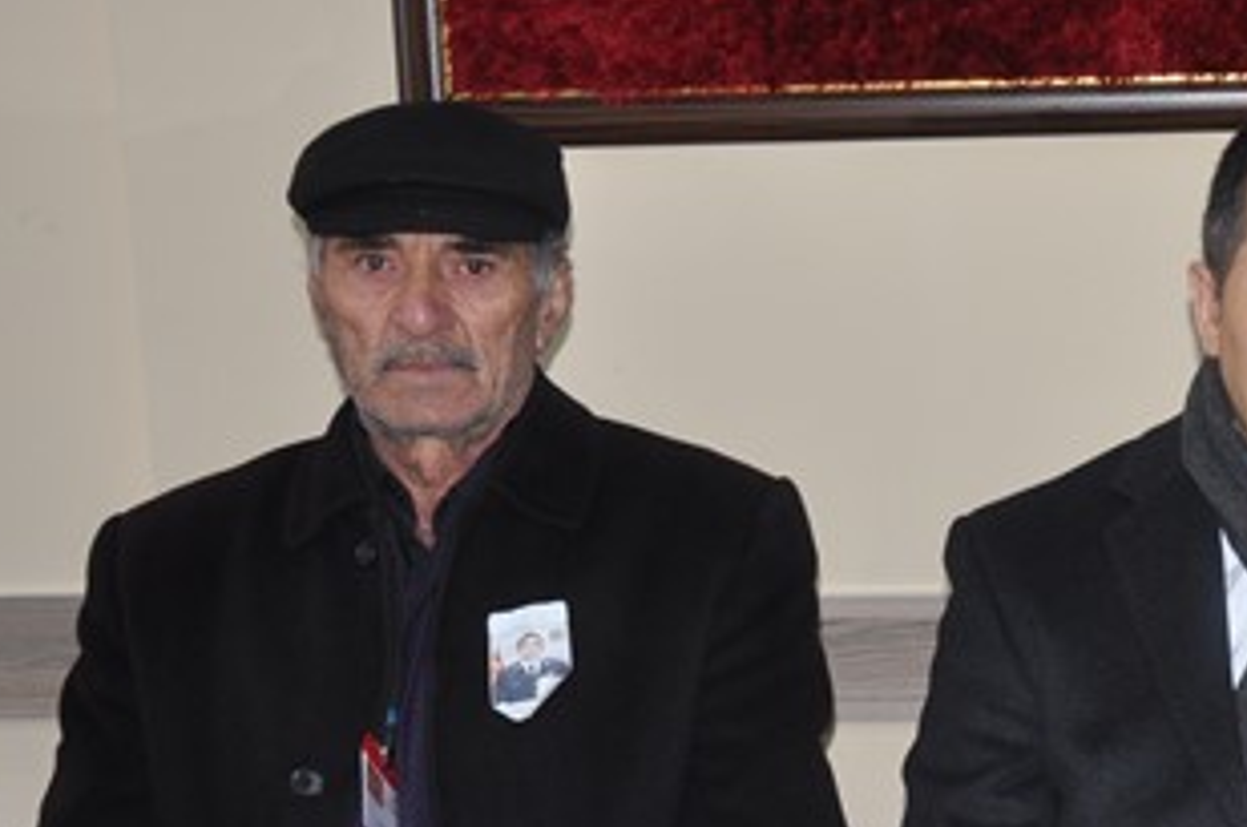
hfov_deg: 23.7
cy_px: 496
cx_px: 1247
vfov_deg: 16.6
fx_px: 2836
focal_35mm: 82
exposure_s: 1/60
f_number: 4
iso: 500
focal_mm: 26
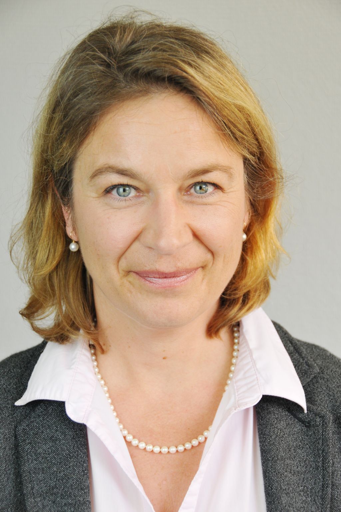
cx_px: 170
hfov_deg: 17.5
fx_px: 1111
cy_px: 256
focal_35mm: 78
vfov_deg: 26.0
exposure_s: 1/100
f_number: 5
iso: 500
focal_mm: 52
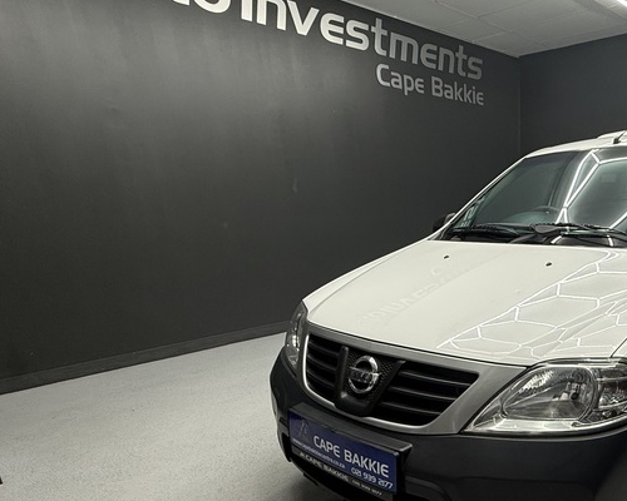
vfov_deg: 50.3
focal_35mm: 28
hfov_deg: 57.1
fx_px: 520
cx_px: 512
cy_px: 347
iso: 100
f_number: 2.2
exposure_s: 1/100
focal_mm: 2.22
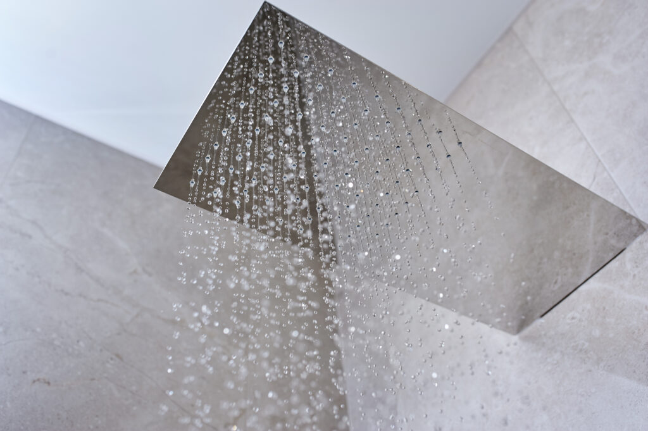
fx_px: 629
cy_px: 216
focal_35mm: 35
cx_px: 324
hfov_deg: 54.5
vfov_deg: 37.8
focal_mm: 35
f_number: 4.5
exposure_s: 1/125
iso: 200
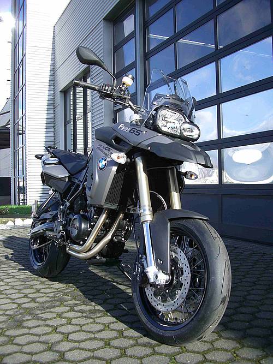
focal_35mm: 38
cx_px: 136
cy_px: 182
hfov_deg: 37.7
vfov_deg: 49.0
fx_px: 400
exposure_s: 1/400
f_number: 2.8
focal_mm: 7.9
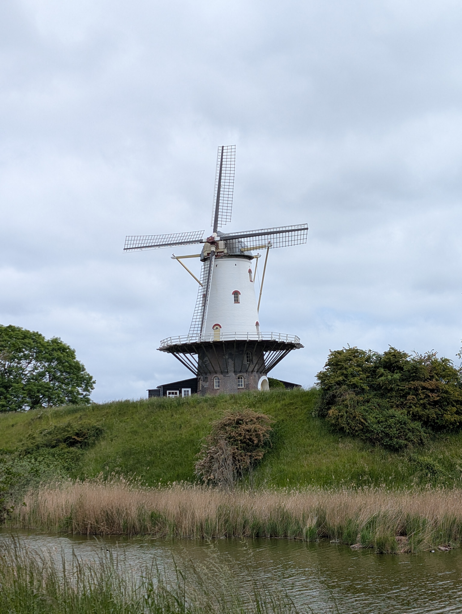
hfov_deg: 29.7
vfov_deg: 38.9
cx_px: 231
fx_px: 870
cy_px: 307
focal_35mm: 49
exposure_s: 1/1129
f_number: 1.68
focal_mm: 6.9
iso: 24
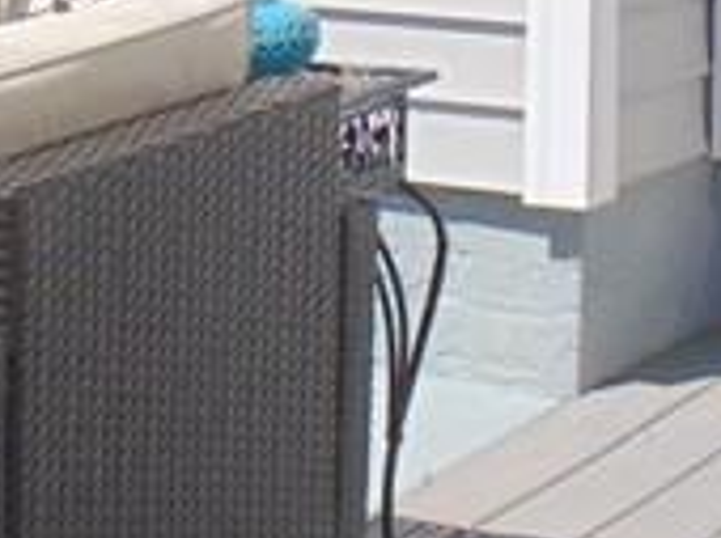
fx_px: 3141
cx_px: -242
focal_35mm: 151
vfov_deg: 9.8
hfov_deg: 12.6
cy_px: 182
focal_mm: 4.5
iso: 80
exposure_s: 1/320
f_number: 7.7
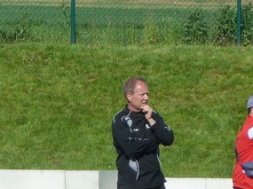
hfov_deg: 2.7
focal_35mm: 738
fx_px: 5387
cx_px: 52
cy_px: 125
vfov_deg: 2.0
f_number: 4.9
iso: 80
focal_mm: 49.2
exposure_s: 1/400
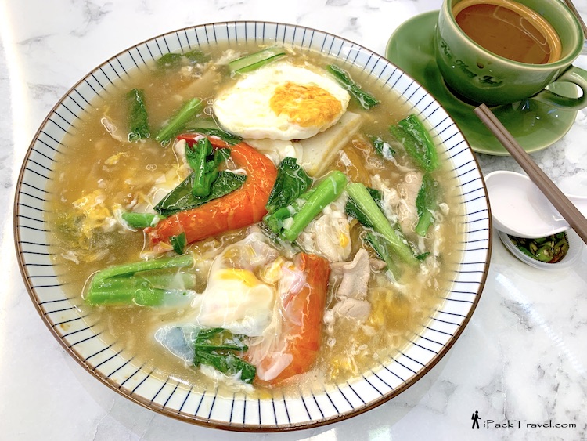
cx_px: 294
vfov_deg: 53.1
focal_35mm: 26
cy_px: 220
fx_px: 441
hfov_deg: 67.3
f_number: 1.8
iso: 100
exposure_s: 1/73
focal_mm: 4.25
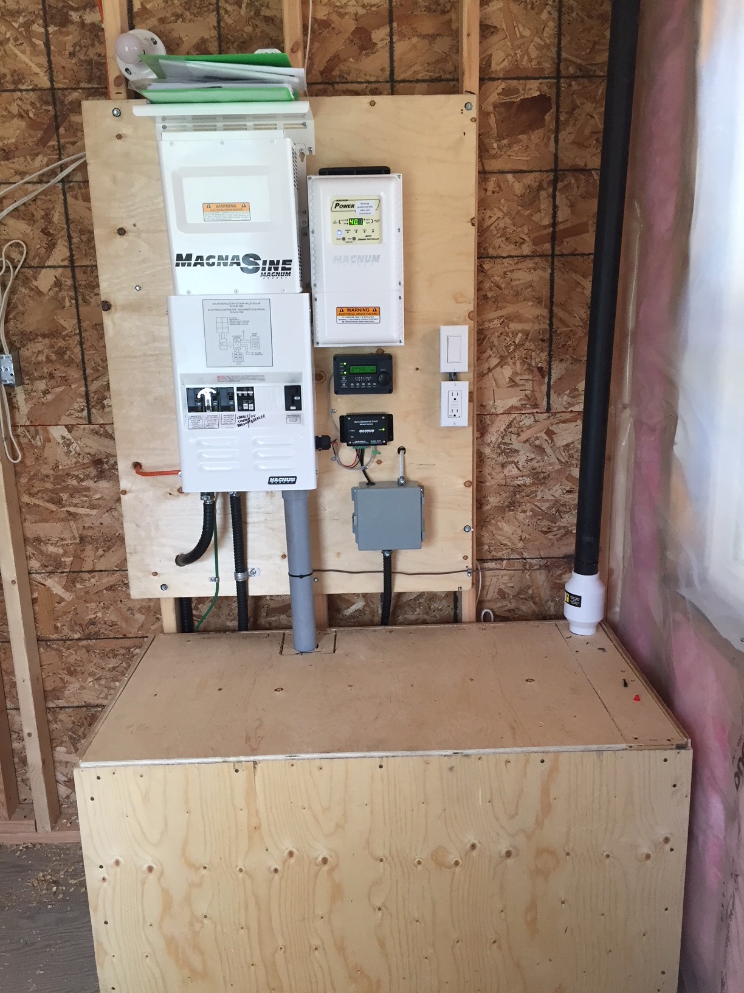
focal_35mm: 29
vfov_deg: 61.7
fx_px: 831
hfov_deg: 48.2
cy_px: 496
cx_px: 372
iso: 40
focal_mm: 4.15
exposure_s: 1/30
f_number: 2.2
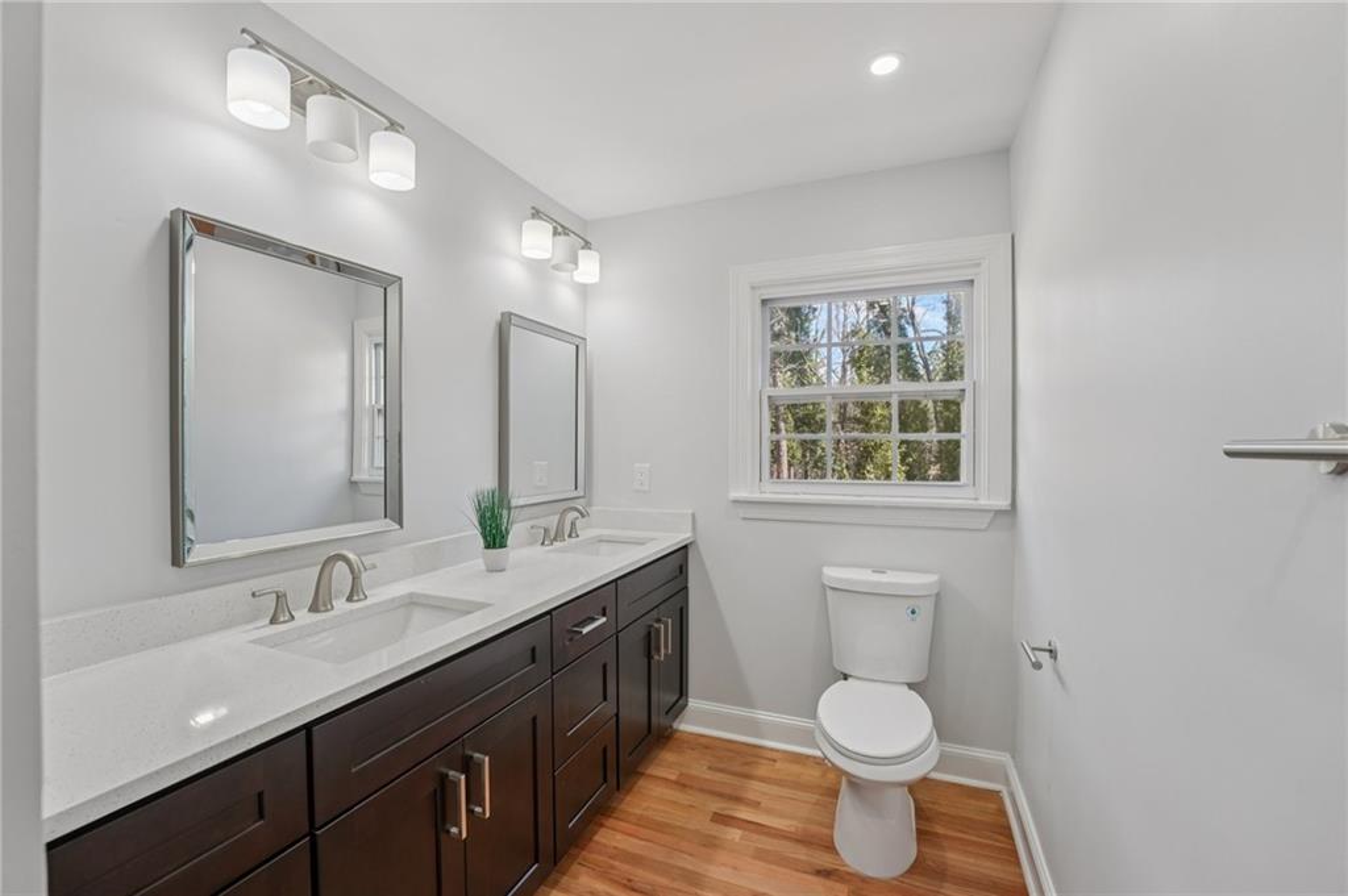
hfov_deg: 104.3
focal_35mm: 14
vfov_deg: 81.1
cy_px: 448
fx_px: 524
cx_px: 674
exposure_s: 1/40
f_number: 8
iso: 320
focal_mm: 14
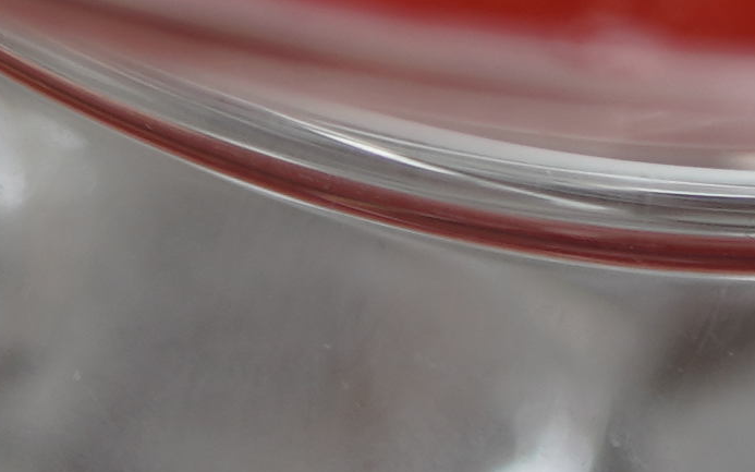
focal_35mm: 342
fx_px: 7036
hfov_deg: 6.1
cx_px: 920
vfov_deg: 3.7
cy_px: -1209
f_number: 4
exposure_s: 1/80
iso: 100
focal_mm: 30
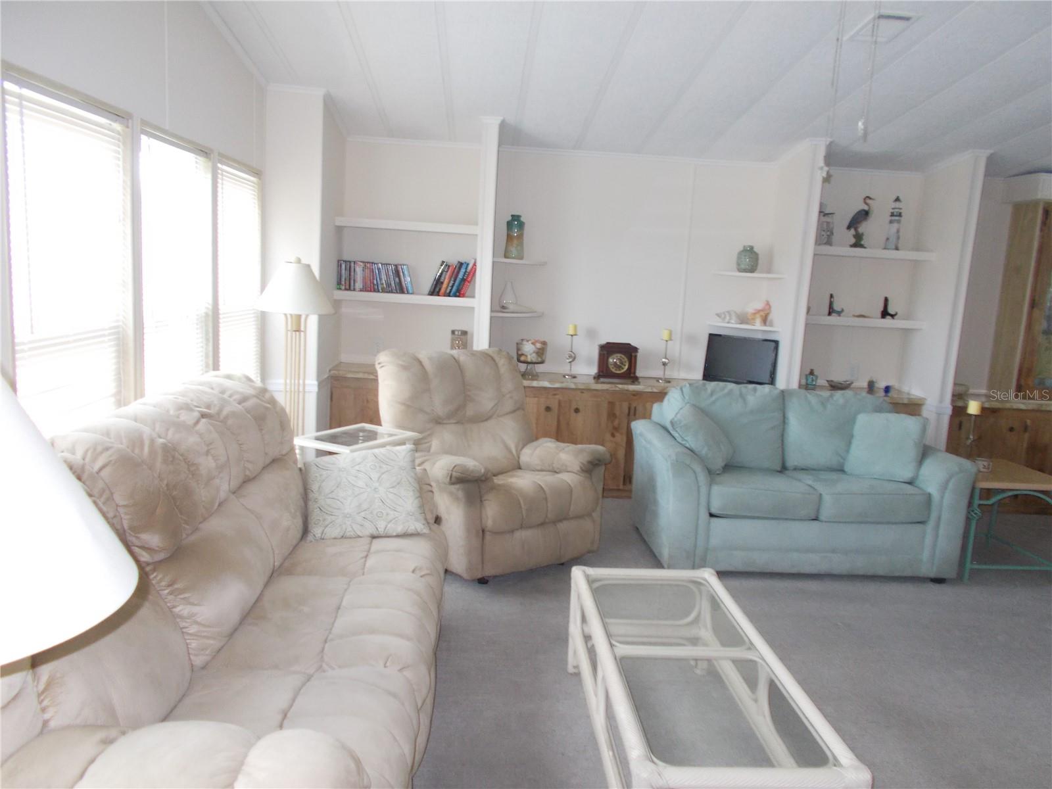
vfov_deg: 53.1
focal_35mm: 26
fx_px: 790
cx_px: 526
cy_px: 394
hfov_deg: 67.3
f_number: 3.2
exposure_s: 1/25
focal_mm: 4.6
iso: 220
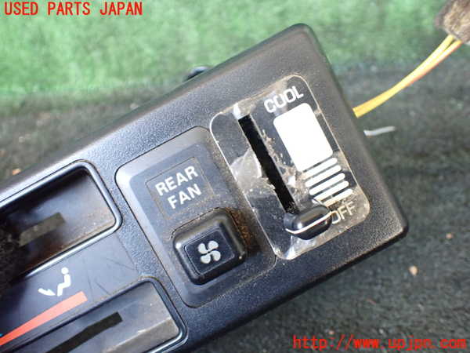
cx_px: 235
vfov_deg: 46.8
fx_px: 407
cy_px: 176
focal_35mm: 30
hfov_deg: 60.0
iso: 800
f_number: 2.3
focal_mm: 5.4
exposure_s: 1/100
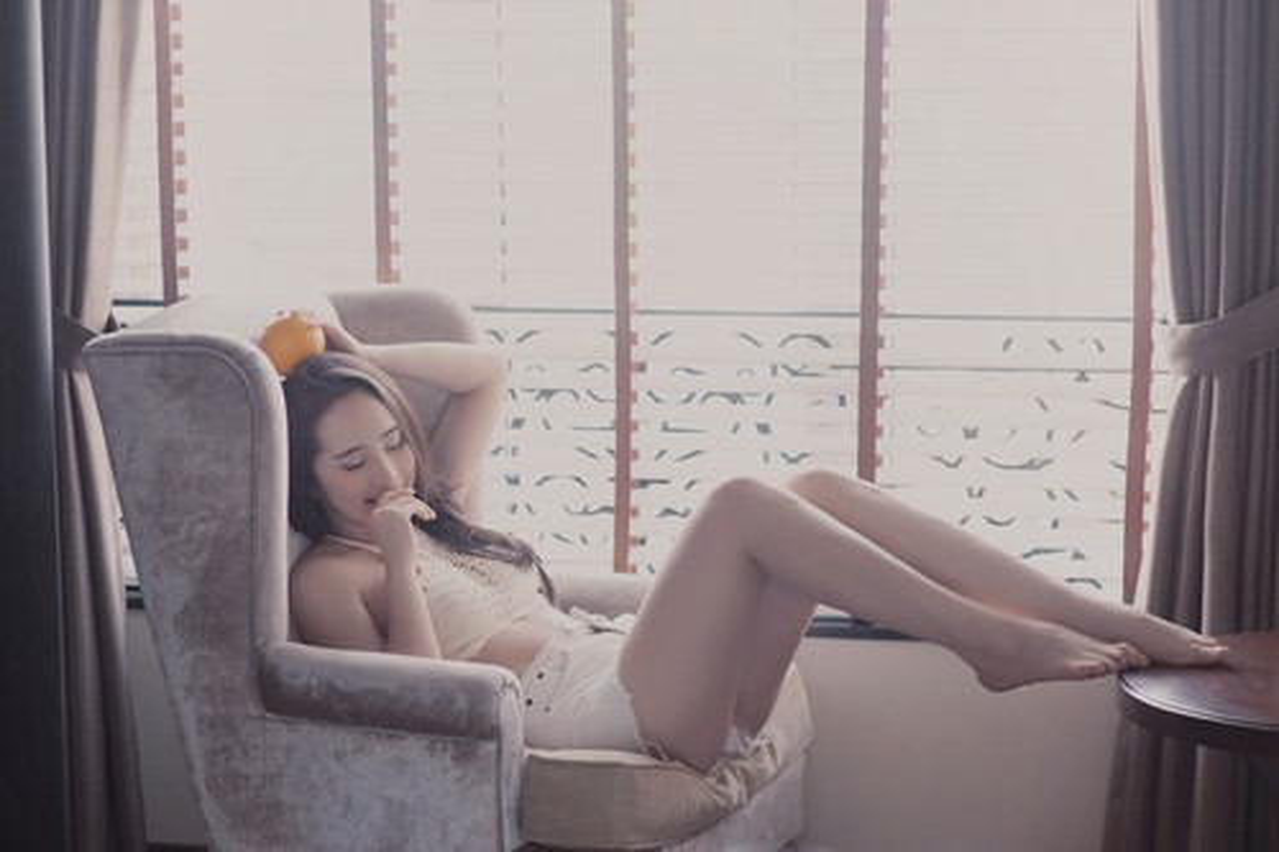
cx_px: 640
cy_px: 426
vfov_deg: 16.1
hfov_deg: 23.9
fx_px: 3019
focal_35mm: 85
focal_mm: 85
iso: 400
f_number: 2.8
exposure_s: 1/125
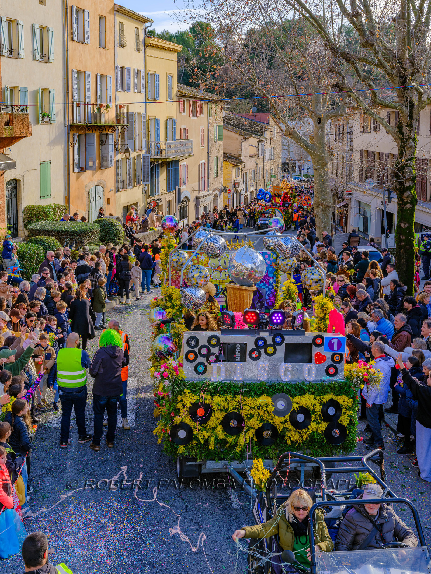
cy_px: 287
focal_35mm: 44
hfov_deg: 32.9
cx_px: 216
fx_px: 730
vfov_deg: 42.9
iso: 320
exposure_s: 1/100
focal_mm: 55
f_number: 11
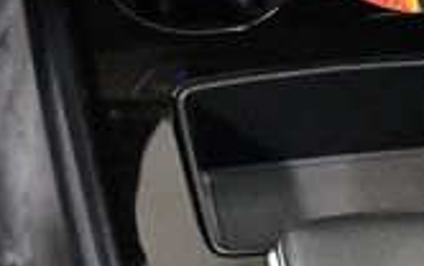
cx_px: 319
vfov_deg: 9.1
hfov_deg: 14.7
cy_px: 311
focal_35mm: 142
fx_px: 1642
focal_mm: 18
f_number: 3.5
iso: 7200
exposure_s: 1/60
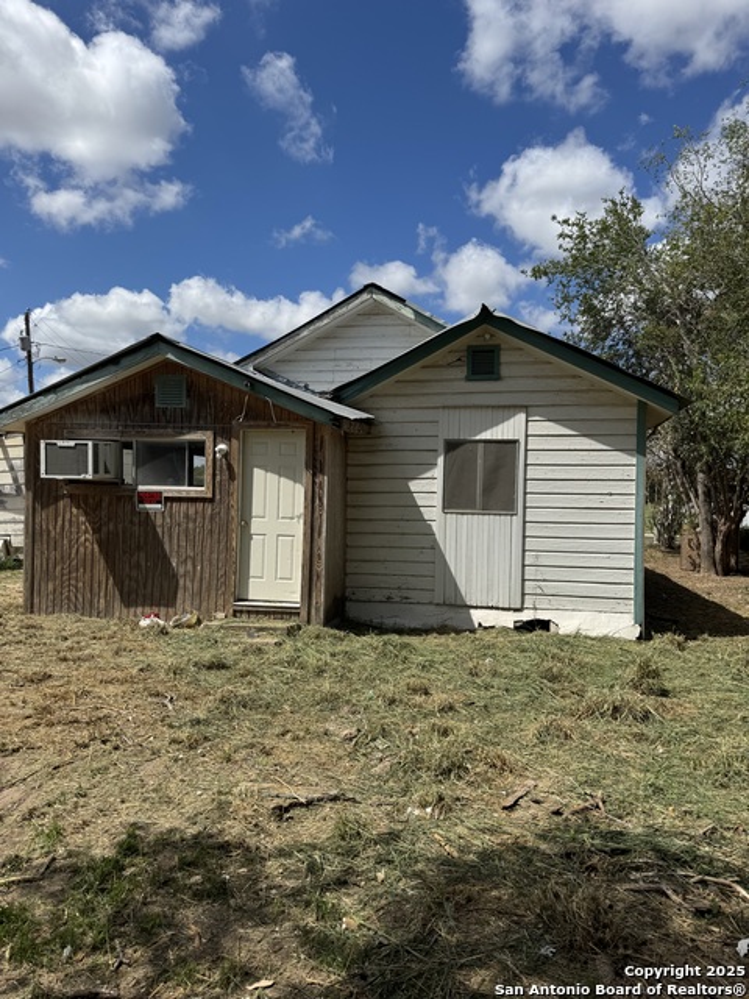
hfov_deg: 56.8
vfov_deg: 71.6
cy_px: 500
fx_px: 692
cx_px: 374
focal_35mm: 24
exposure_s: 1/6410
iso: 80
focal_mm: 6.76
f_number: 1.78
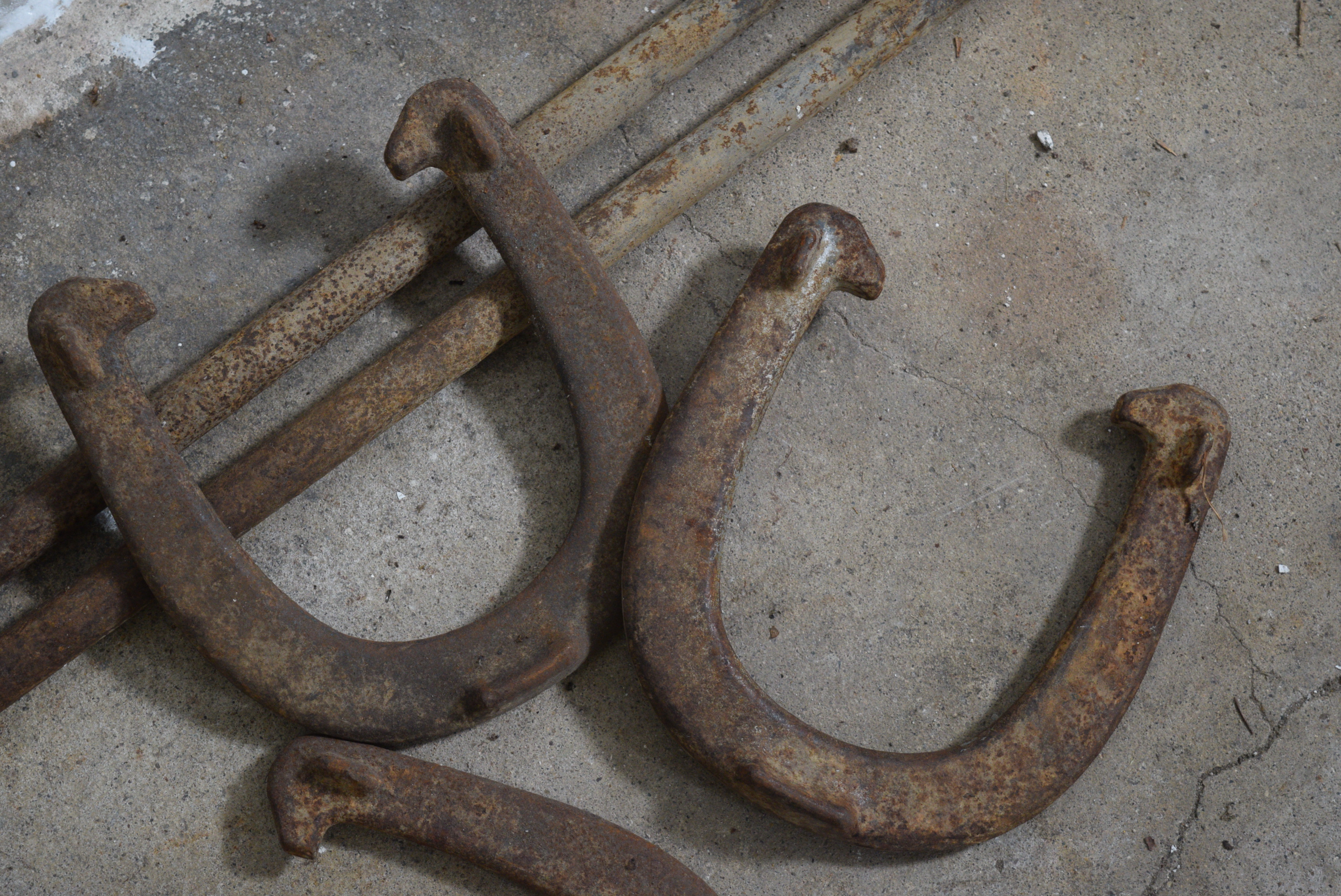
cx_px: 670
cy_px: 448
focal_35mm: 69
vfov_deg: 19.8
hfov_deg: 29.2
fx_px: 2572
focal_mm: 46
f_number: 5
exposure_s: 1/60
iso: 1000
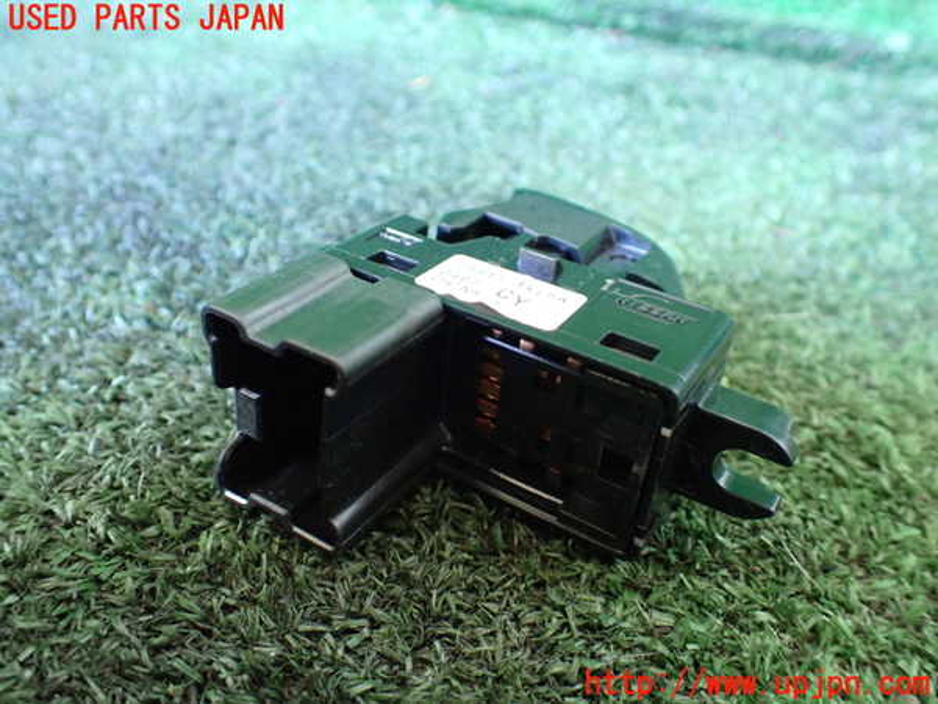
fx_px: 813
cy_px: 352
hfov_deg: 60.0
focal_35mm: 30
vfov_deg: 46.8
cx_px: 469
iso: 1000
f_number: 2.3
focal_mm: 5.4
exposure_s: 1/30
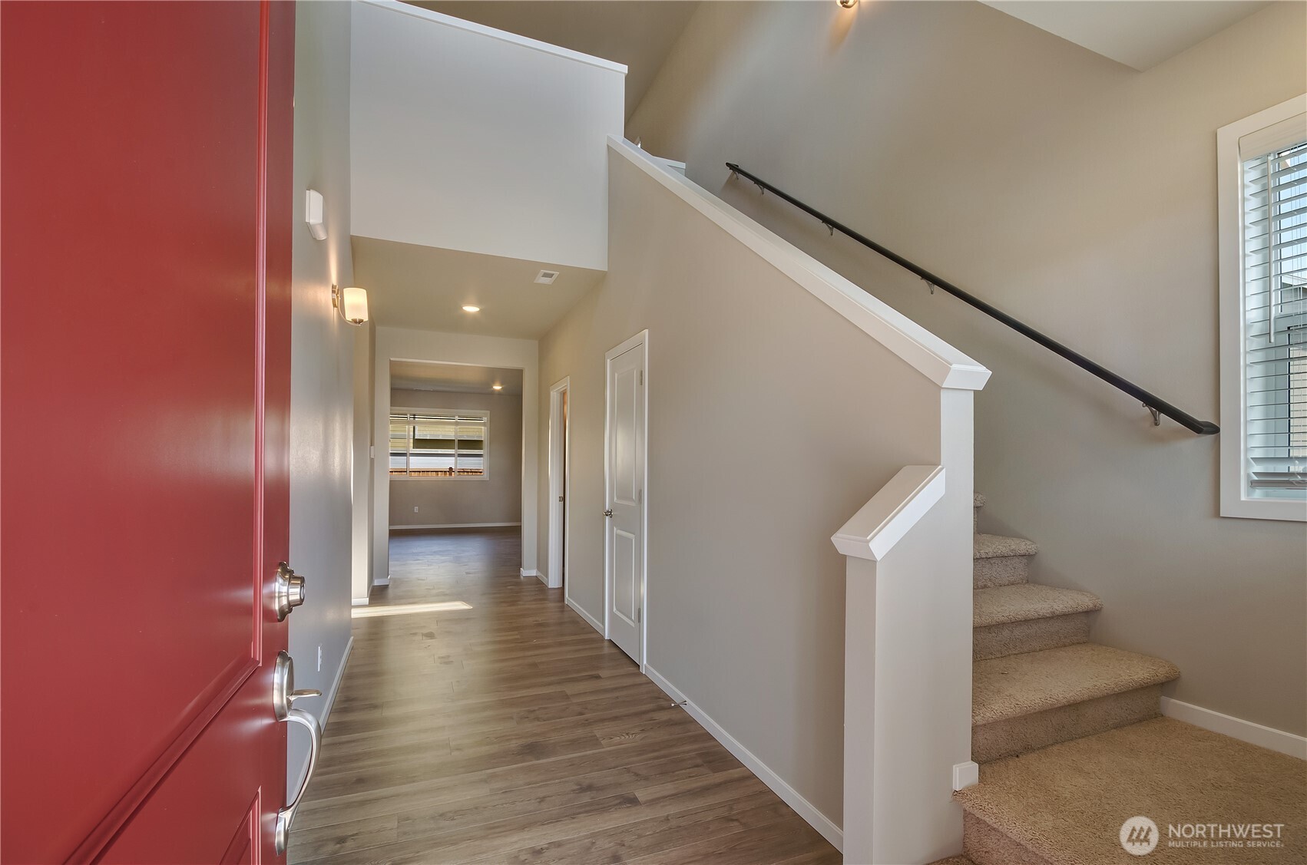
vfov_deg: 77.1
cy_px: 432
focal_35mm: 15
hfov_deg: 100.5
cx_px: 654
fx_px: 543
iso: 125
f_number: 10
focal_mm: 10
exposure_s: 1/30
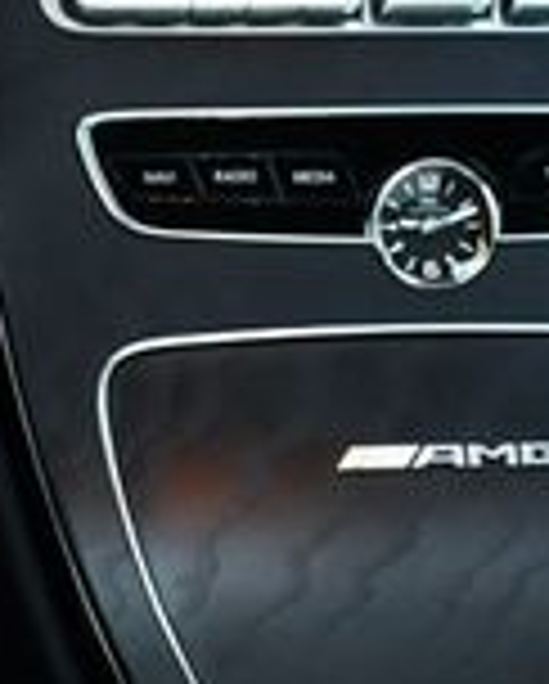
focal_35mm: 142
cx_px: -284
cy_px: -54
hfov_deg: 10.5
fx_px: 2878
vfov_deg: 13.3
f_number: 3.5
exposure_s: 1/200
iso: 800
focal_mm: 18
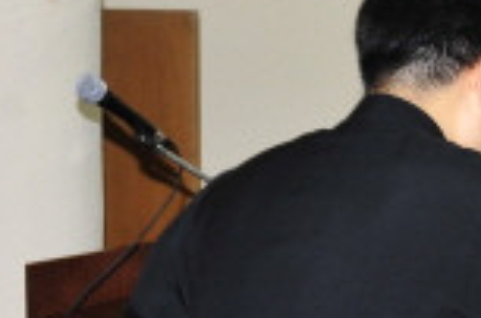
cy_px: 203
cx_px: 805
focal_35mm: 177
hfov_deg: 11.0
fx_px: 2358
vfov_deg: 7.7
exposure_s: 1/60
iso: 200
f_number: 5.6
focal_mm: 45
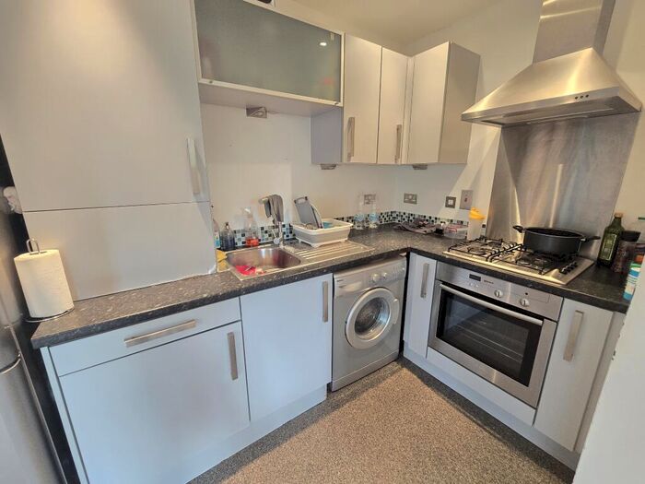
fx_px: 242
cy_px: 242
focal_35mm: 13
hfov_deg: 106.2
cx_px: 322
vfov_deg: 89.9
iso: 400
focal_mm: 2.2
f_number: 2.2
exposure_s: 1/50
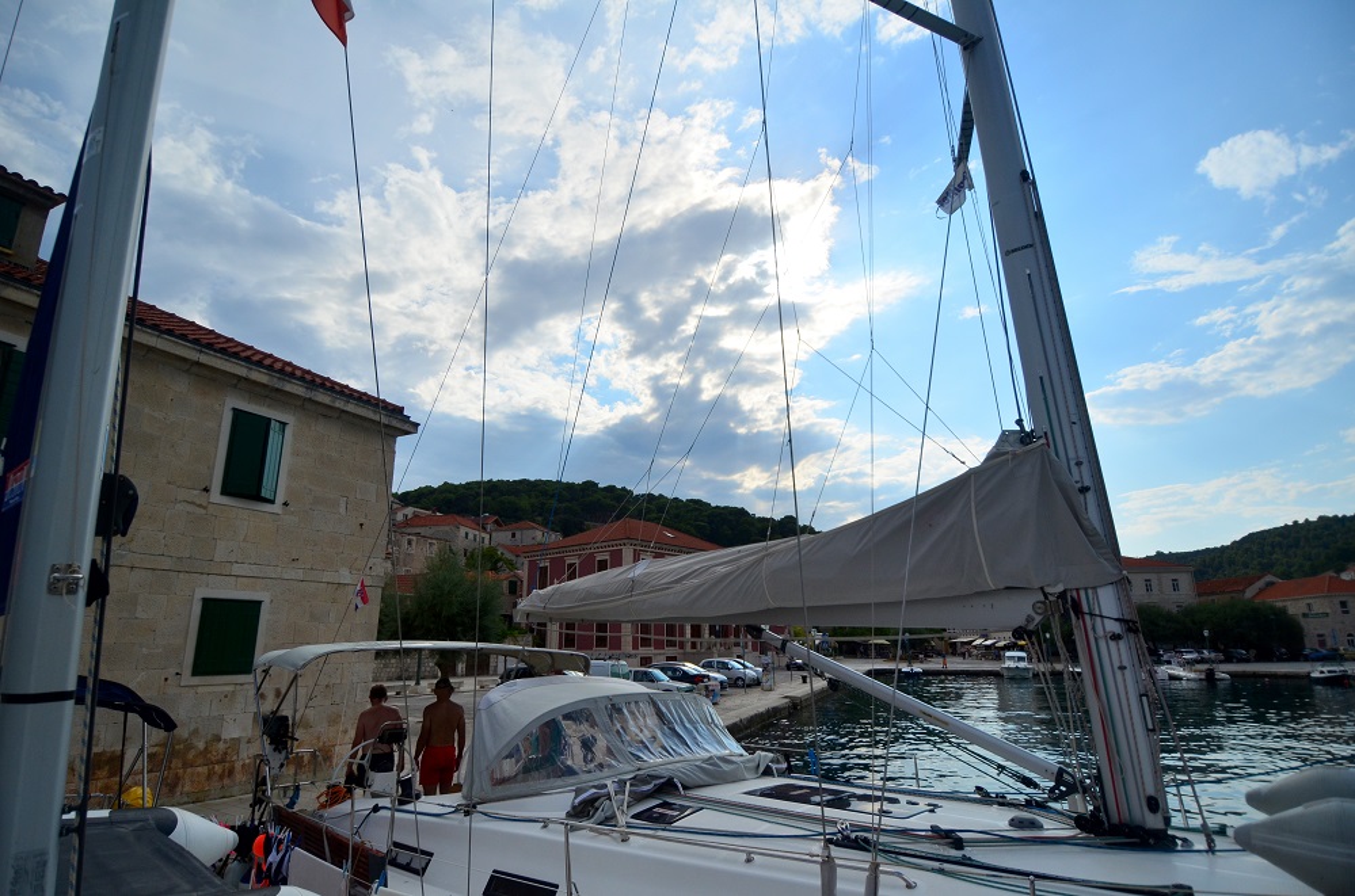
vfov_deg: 67.1
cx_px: 678
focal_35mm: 18
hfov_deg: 90.1
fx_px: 676
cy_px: 448
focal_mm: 12
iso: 280
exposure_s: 1/8000
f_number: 4
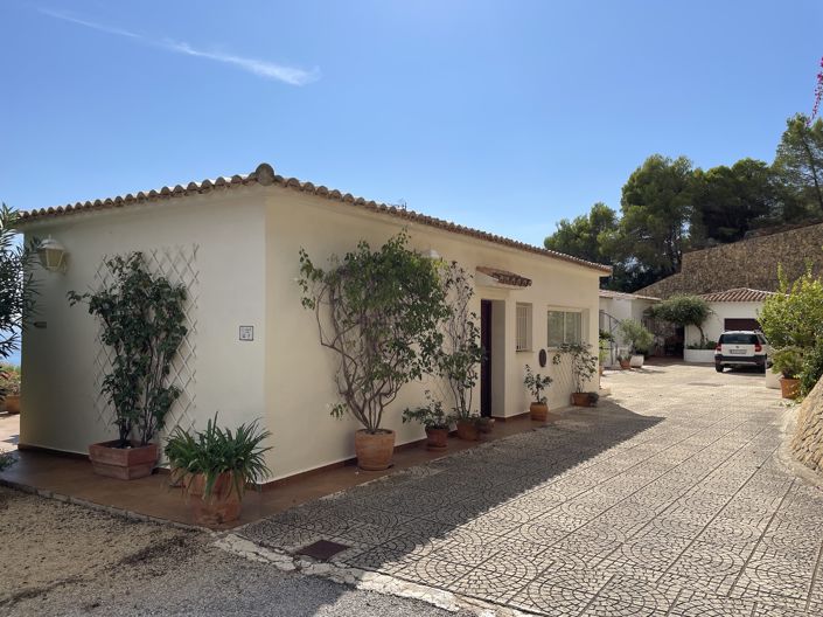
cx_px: 412
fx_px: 618
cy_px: 308
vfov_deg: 53.0
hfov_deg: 67.3
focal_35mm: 26
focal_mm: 4.2
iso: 32
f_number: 1.6
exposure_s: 1/6135
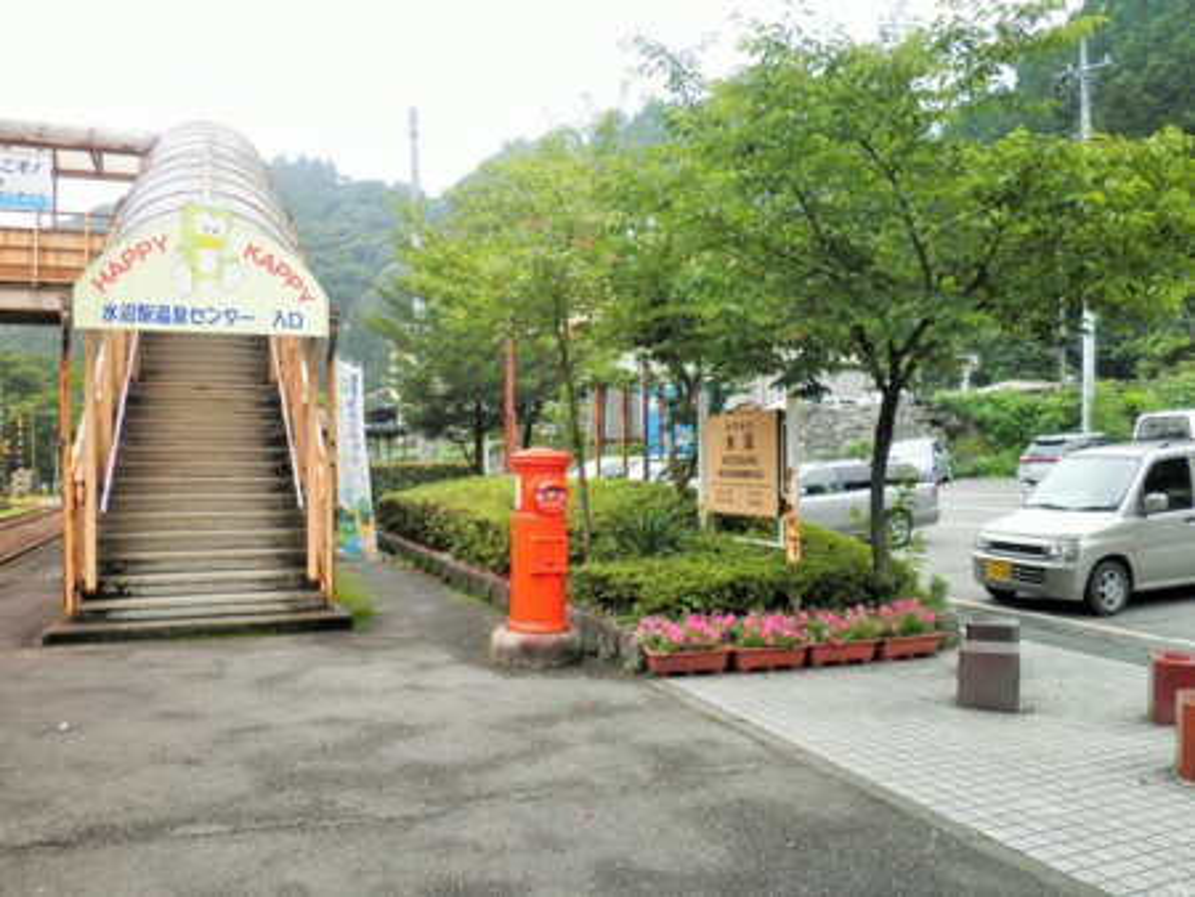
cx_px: 598
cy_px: 448
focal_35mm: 26
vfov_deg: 53.1
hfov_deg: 67.3
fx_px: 898
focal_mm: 4.7
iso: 64
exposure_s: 1/320
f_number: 2.8
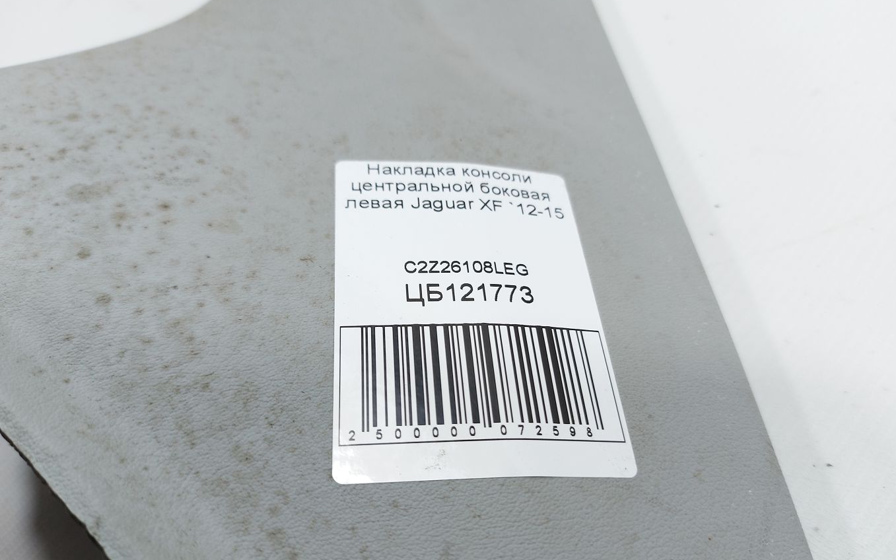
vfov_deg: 47.5
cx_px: 447
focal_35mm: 26
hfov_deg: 70.4
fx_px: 635
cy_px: 302
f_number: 1.8
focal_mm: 5.23
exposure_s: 1/50
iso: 50
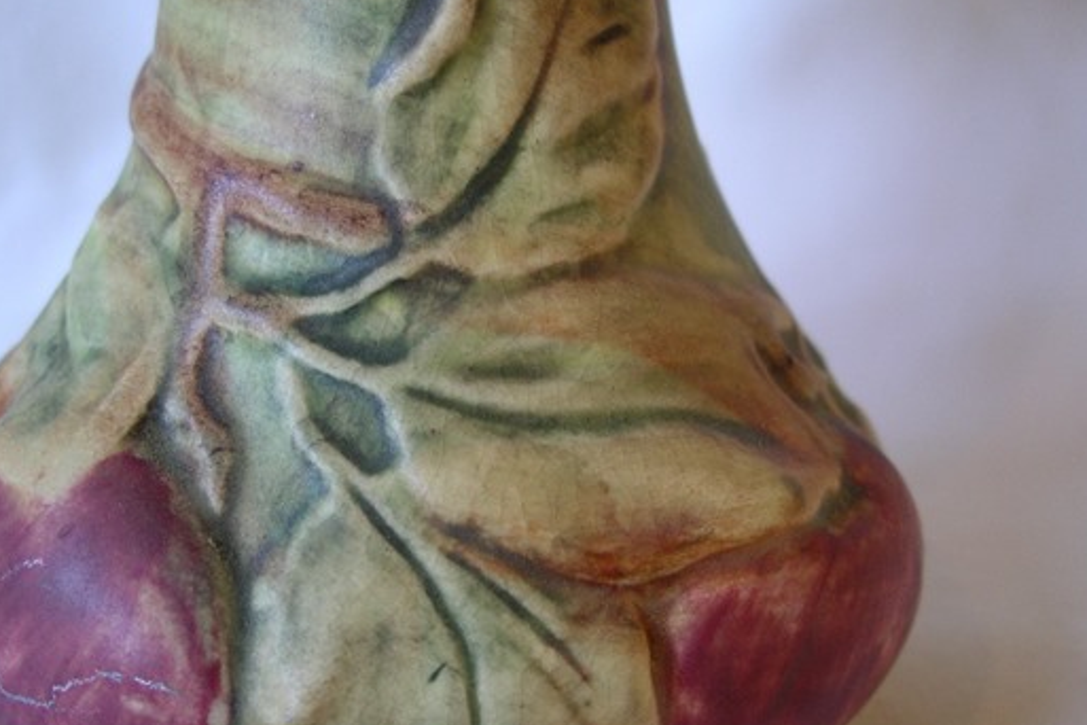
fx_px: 1449
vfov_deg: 28.0
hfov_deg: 41.0
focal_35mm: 48
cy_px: 452
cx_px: 462
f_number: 2.8
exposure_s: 1/25
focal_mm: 7.8
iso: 200
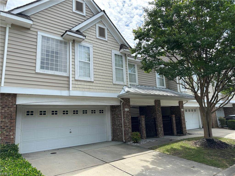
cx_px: 118
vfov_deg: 56.8
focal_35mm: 24
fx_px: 163
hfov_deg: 71.6
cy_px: 88
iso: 80
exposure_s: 1/2591
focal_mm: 6.86
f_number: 1.78
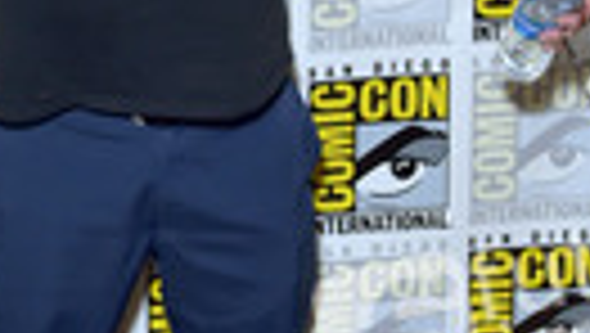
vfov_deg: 12.6
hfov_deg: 22.0
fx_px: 1503
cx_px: 137
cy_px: 94
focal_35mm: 96
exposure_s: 1/250
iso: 800
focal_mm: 30
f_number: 6.3
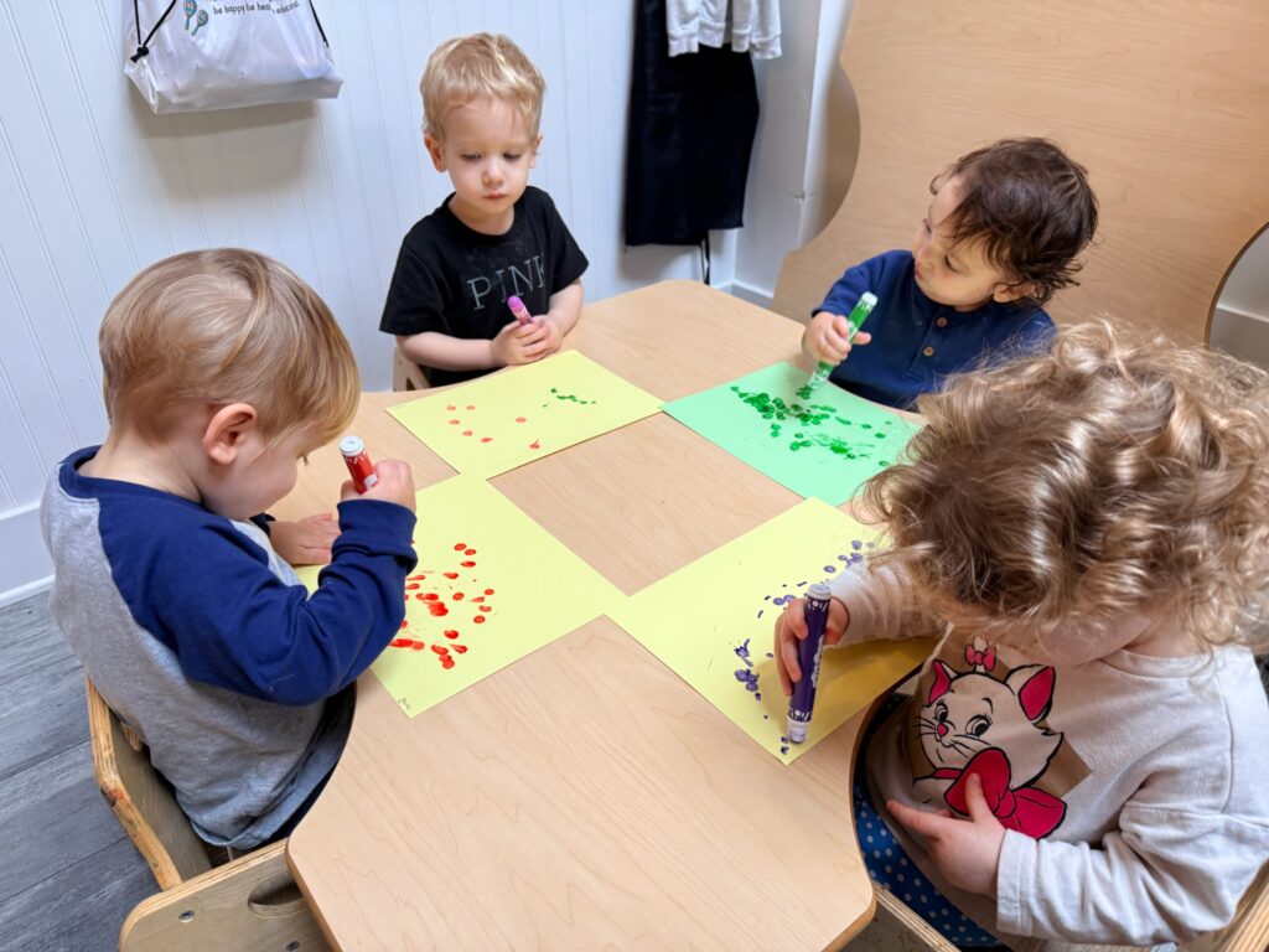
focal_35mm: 24
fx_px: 880
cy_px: 476
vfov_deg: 56.8
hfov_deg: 71.6
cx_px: 634
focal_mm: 6.76
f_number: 1.78
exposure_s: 1/120
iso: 125
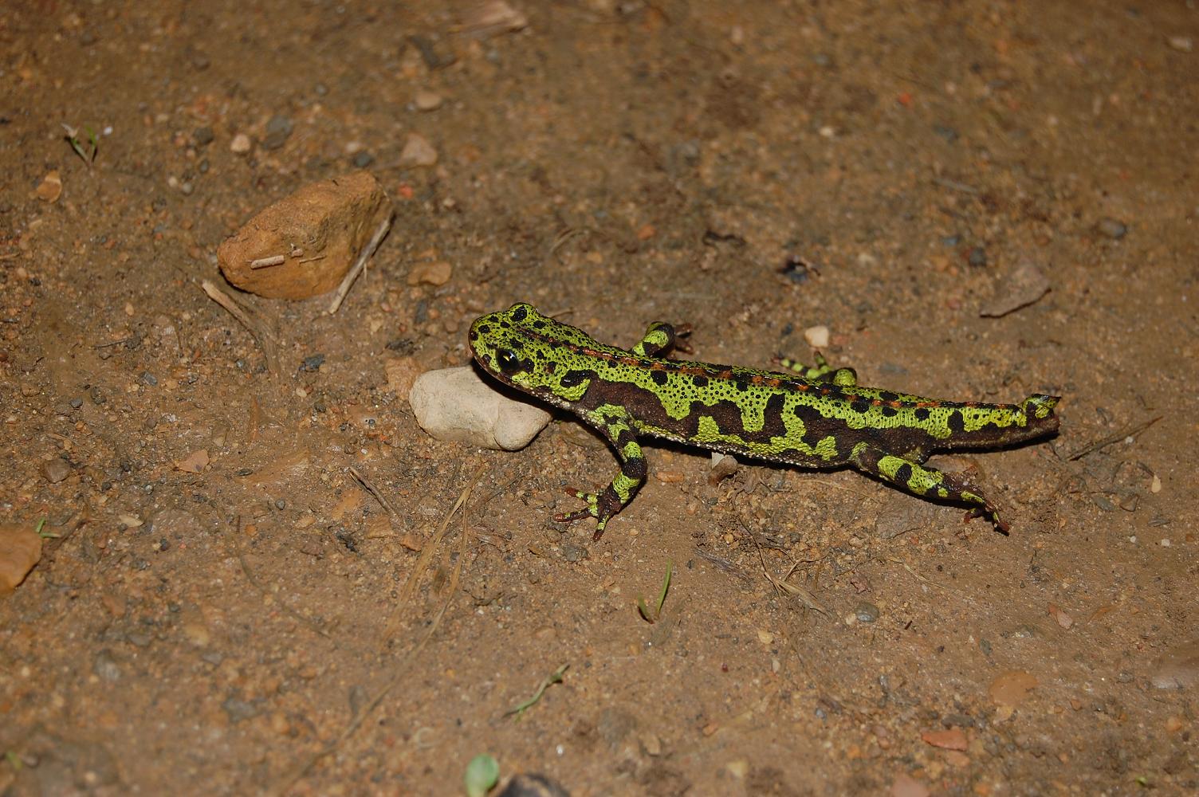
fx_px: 2745
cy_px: 398
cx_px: 600
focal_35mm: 82
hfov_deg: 24.6
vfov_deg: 16.5
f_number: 5.6
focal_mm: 55
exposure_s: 1/125
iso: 200
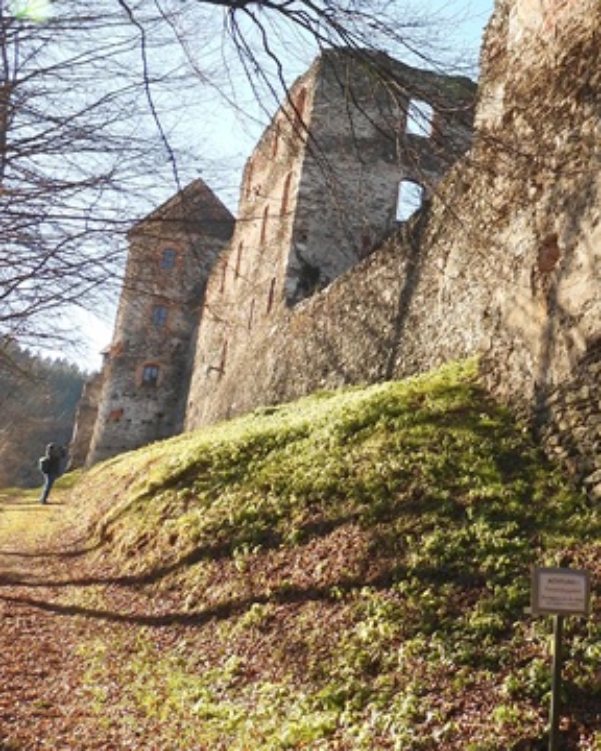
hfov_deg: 28.2
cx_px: 520
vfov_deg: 34.4
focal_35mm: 52
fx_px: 1156
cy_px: 104
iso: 100
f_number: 2.8
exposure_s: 1/500
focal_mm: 4.3
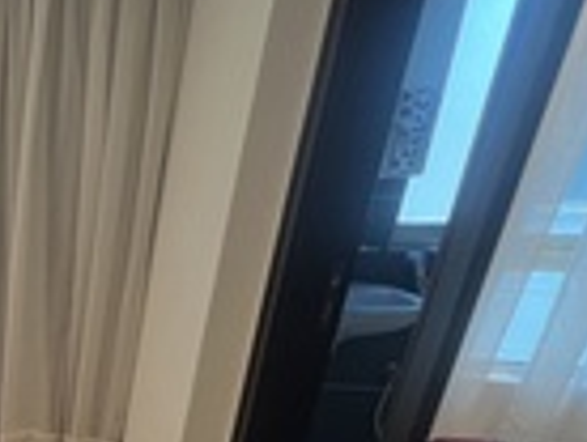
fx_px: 730
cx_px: -300
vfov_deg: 31.4
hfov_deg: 28.2
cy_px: 431
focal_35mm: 43
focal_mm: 1.57
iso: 125
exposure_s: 1/100
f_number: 1.8
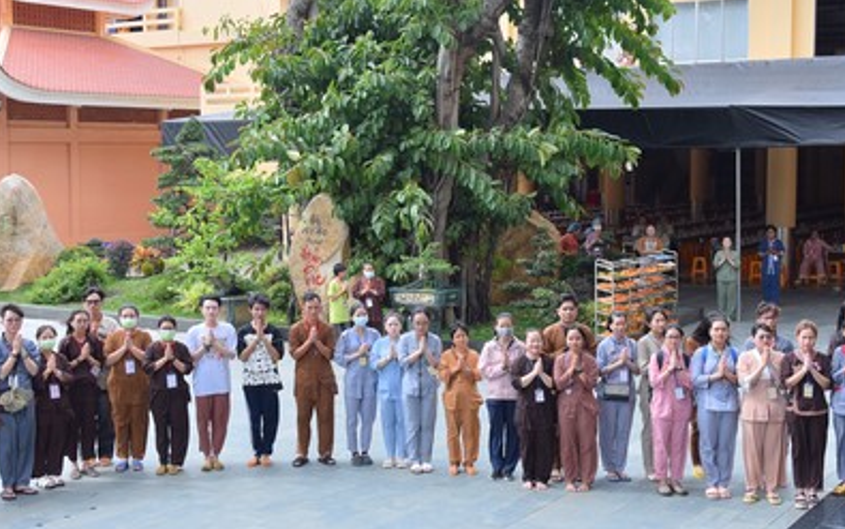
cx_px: 400
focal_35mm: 57
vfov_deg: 22.8
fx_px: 1313
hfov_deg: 35.7
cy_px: 256
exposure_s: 1/160
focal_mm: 34
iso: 100
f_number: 6.3
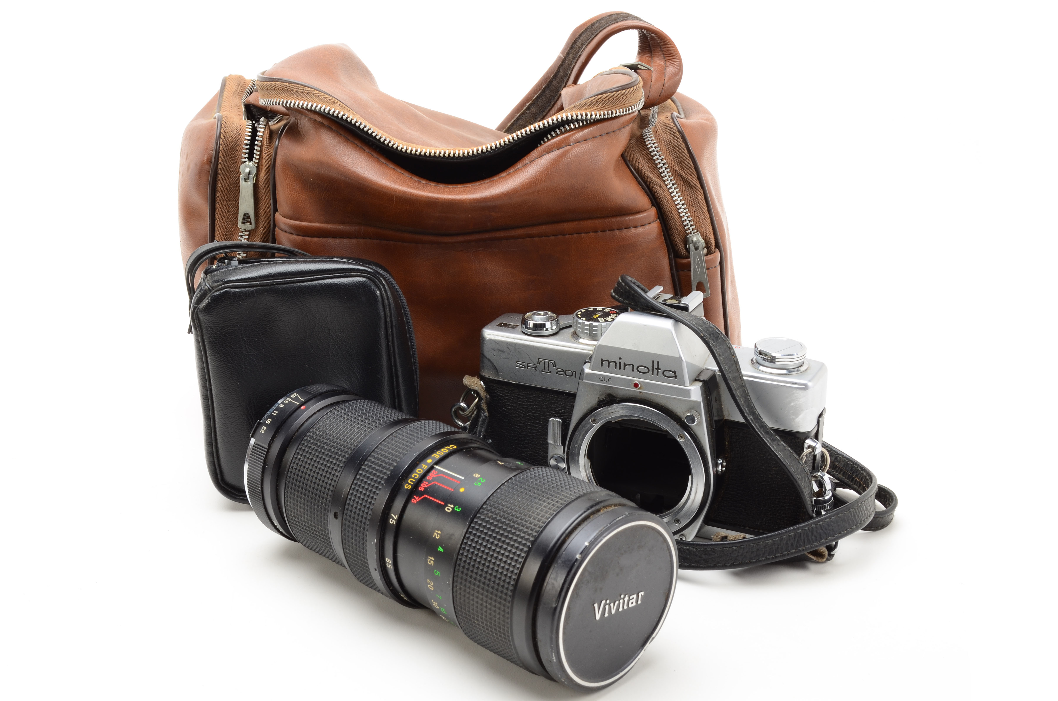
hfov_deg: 41.2
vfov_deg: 28.0
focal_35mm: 48
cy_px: 350
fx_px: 1408
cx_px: 529
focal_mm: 32
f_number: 16
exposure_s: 1/160
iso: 100
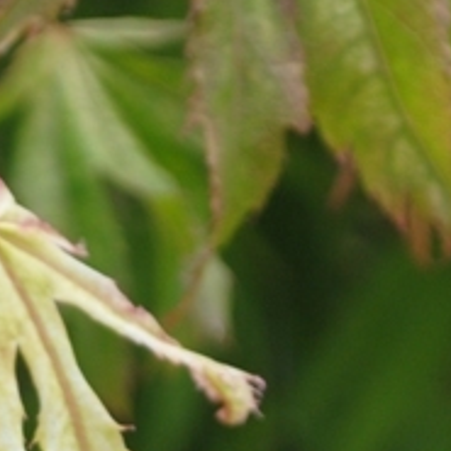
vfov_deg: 4.7
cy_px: 625
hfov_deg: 4.7
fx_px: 5410
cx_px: -290
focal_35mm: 367
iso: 200
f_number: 5.6
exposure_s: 1/320
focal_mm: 52
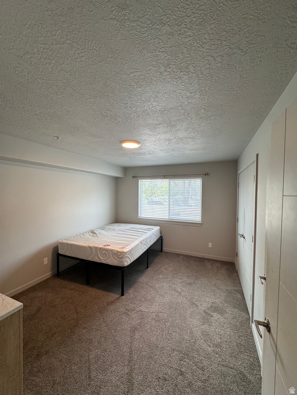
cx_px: 148
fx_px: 160
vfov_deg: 102.1
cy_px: 198
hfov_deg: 85.7
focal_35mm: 14
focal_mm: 2.22
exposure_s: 1/120
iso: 64
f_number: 2.2
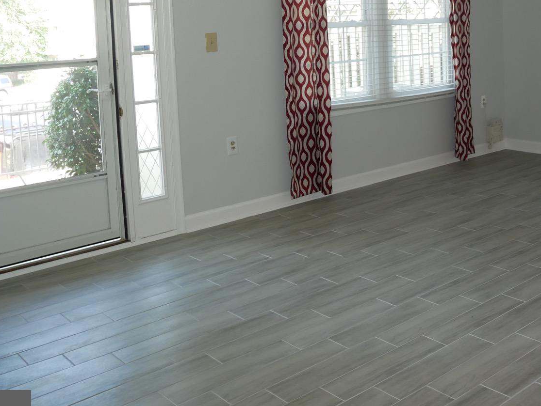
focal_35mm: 44
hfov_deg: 41.6
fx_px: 688
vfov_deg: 31.7
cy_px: 58
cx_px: 406
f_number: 3.5
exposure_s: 1/60
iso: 320
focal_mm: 12
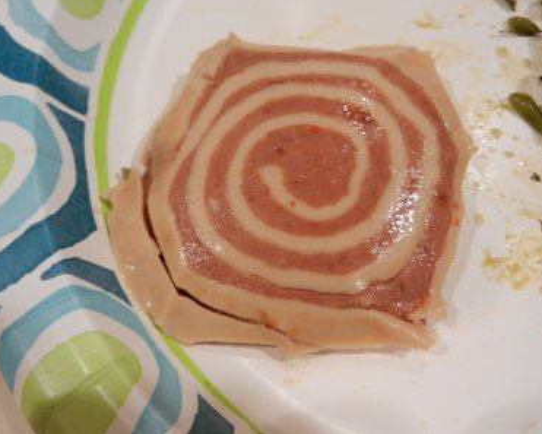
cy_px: 216
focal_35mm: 40
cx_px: 283
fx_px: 642
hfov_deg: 45.8
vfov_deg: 37.4
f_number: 4
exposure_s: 1/20
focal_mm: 6.9
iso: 400
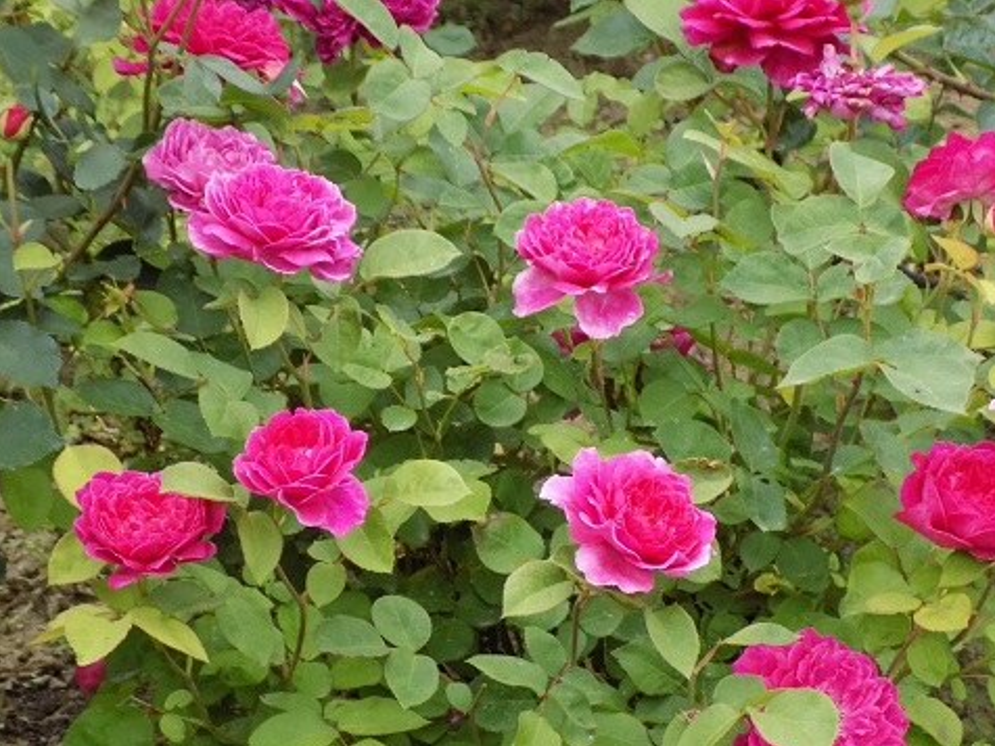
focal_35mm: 119
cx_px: 498
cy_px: 374
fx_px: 3421
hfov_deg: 16.6
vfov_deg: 12.5
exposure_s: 1/20
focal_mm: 20.9
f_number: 4.8
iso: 400
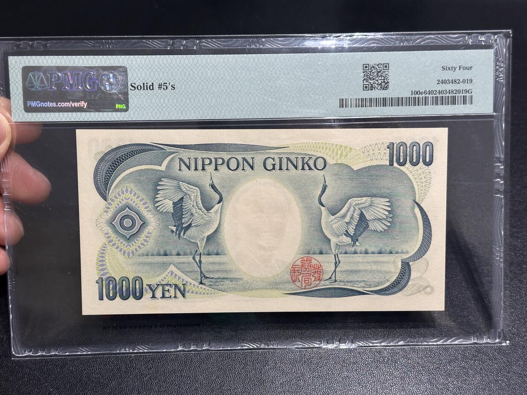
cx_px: 264
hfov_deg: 39.7
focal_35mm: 48
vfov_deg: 30.3
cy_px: 198
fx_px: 731
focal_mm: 6.86
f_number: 1.78
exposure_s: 1/50
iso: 125
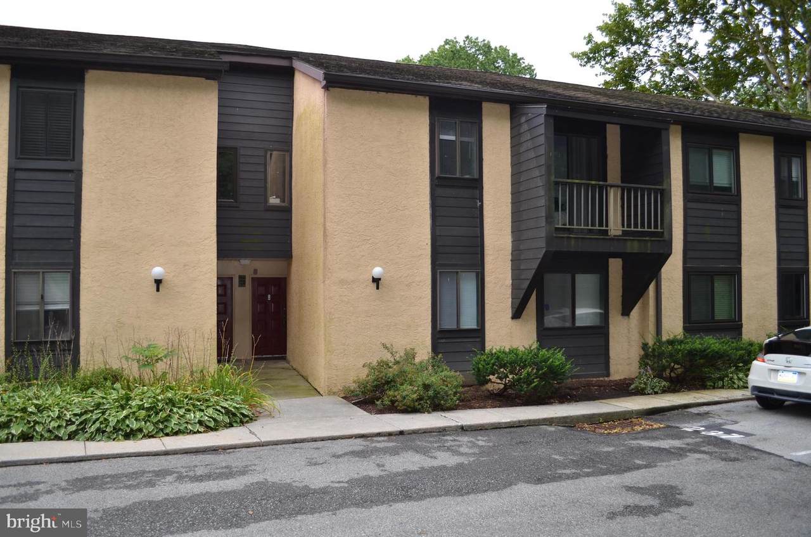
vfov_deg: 47.7
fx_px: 607
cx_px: 406
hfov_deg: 67.5
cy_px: 268
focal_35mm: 27
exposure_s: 1/250
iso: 140
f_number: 4
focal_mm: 18
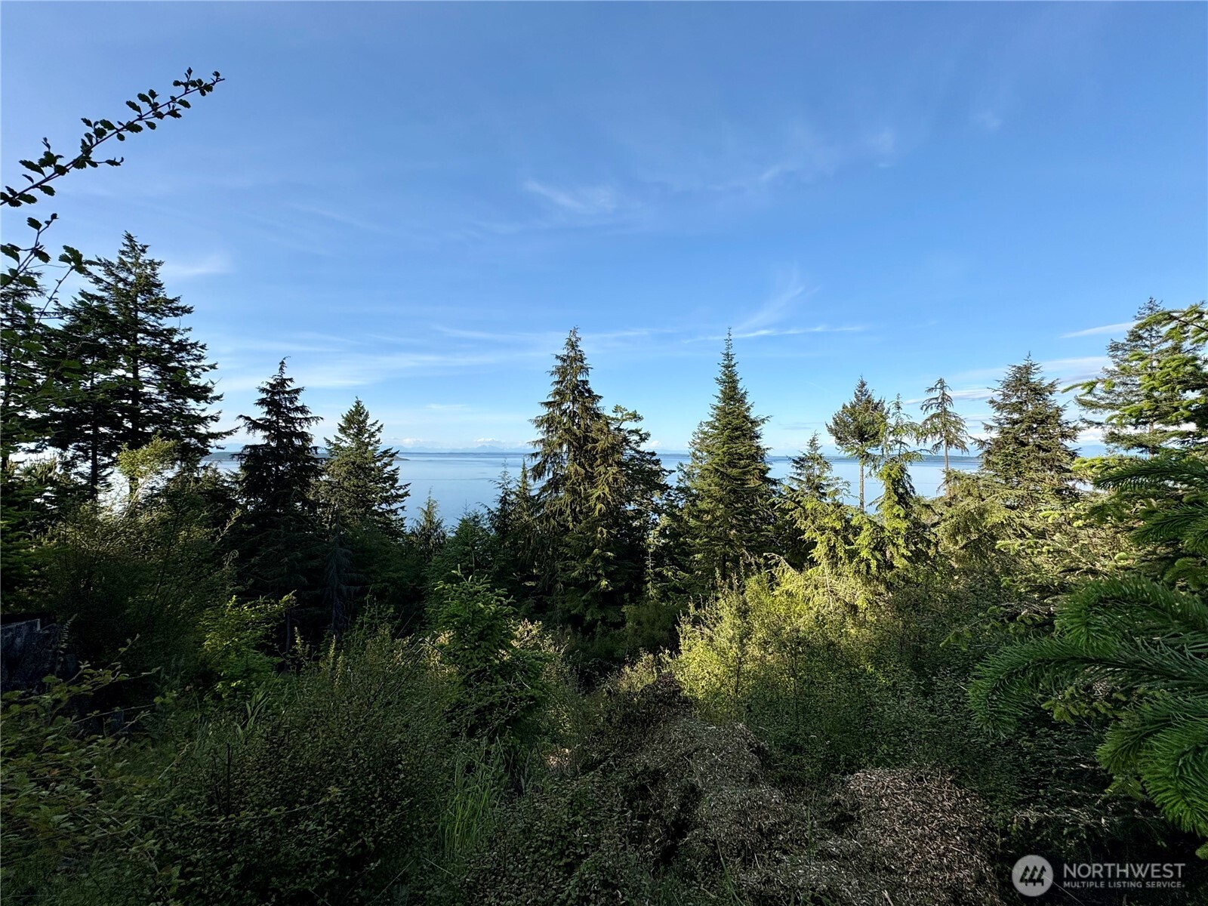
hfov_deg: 102.1
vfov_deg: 85.7
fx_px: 489
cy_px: 453
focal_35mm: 14
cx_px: 604
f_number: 2.2
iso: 50
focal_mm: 2.22
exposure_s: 1/1506
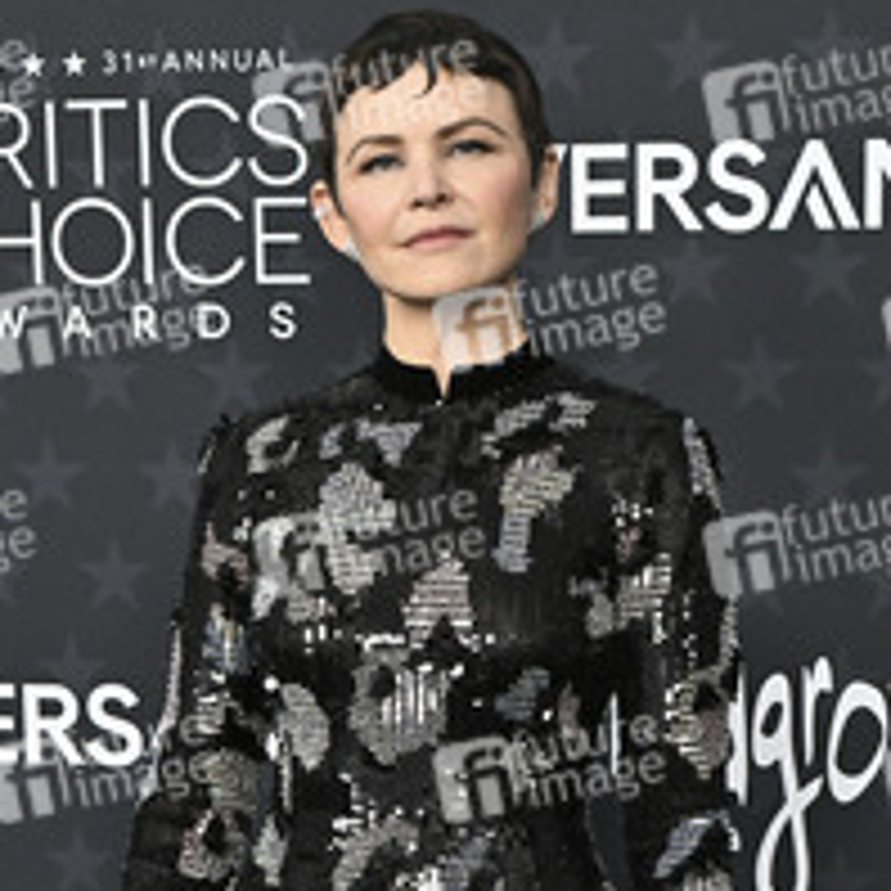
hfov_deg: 20.9
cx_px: 430
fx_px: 2417
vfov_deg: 20.7
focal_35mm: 83
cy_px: 657
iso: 1250
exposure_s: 1/320
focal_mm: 43
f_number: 5.6
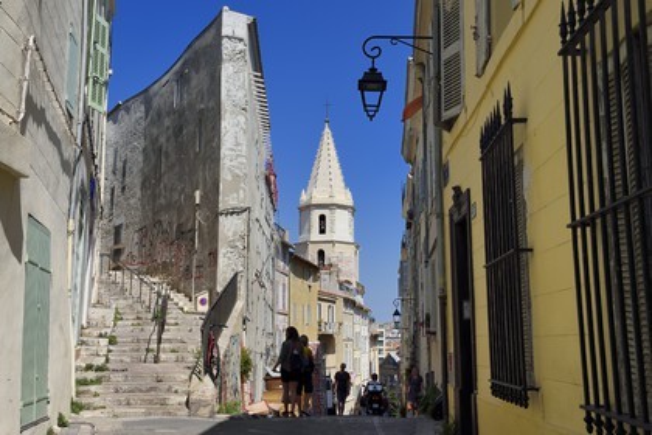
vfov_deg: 35.1
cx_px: 326
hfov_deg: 50.7
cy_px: 218
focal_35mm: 38
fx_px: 688
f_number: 16
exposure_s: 1/320
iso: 200
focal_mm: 38
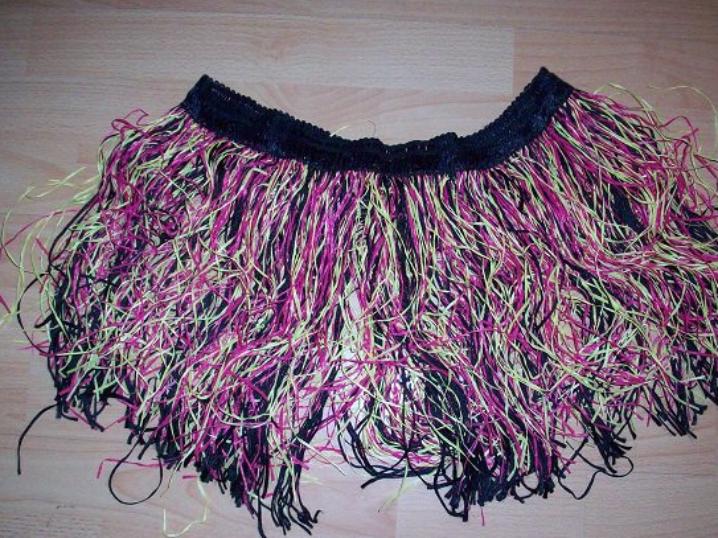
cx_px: 387
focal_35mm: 45
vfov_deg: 32.1
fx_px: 933
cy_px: 297
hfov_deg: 42.1
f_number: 2.8
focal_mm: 6.2
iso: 160
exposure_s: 1/45
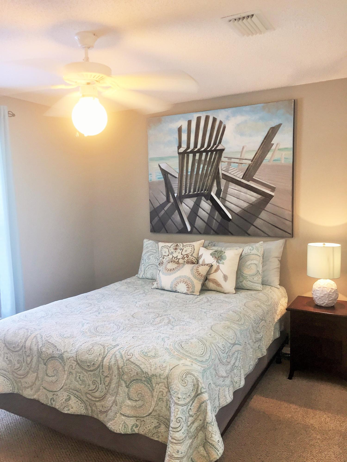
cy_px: 231
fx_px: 388
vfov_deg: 61.7
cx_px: 174
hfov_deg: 48.2
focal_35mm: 29
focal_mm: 4.15
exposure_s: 1/30
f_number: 2.2
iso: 40
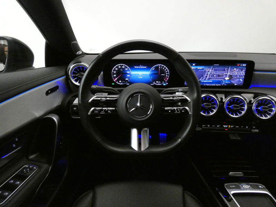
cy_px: 104
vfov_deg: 66.0
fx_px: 159
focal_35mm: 20
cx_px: 138
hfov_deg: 81.7
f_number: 2.8
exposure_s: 1/50
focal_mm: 3.6
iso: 1600
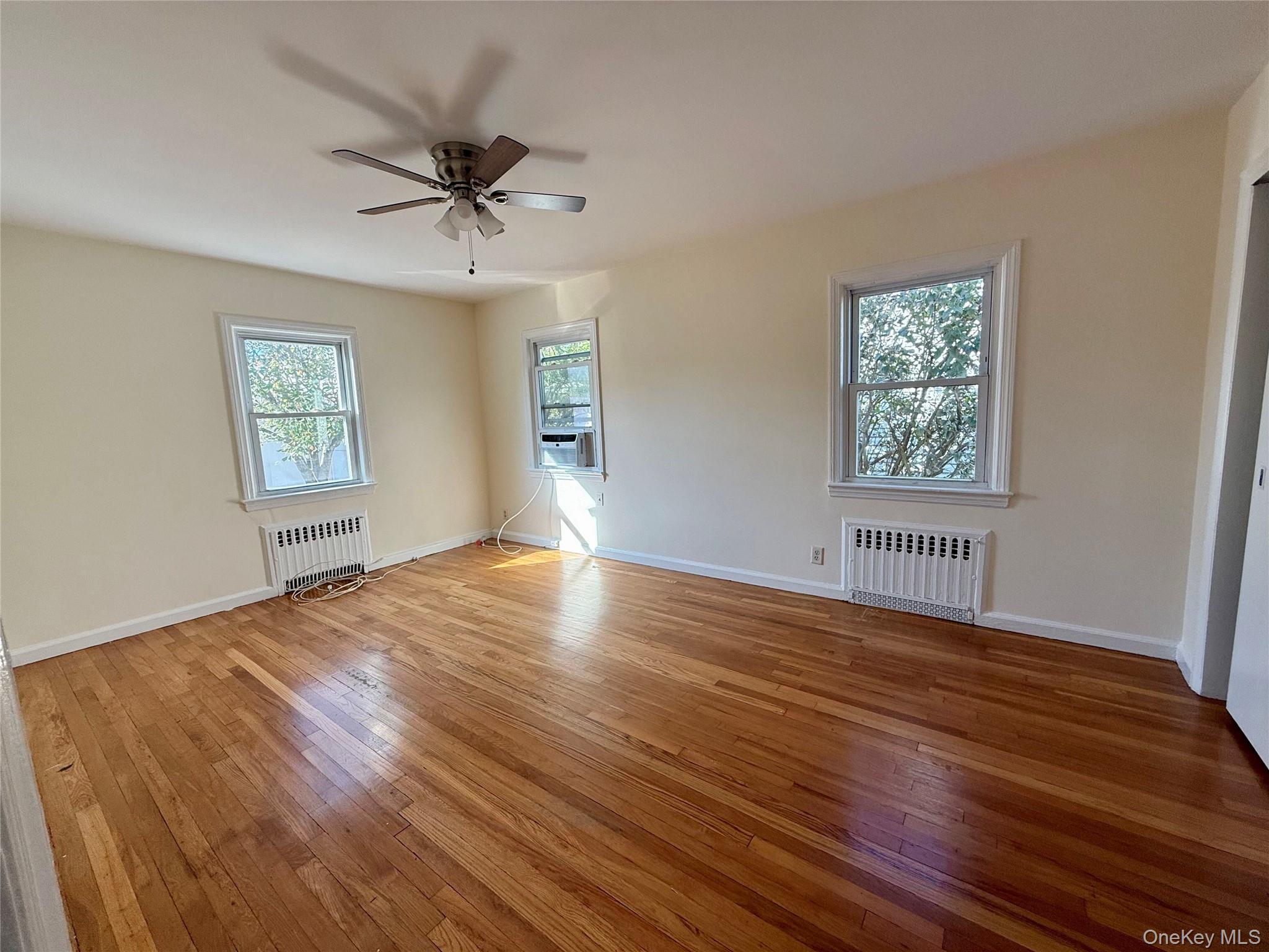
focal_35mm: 14
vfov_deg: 85.7
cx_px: 634
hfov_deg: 102.1
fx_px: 513
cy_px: 476
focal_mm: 2.22
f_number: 2.2
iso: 64
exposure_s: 1/152
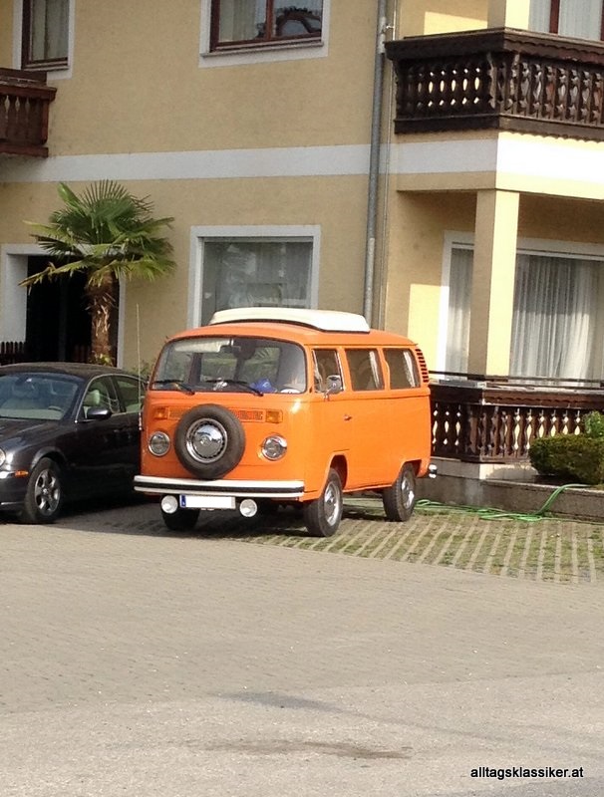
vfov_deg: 52.5
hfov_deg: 40.9
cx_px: 302
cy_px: 398
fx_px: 809
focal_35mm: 35
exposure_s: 1/1082
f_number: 2.4
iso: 50
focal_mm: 4.28
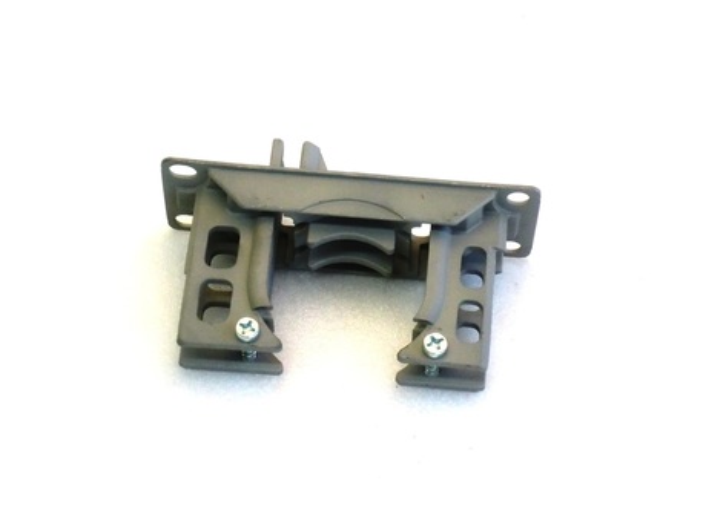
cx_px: 353
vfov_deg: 16.8
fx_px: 1795
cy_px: 264
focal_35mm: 88
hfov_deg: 22.3
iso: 320
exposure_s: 1/80
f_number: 5.4
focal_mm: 15.81
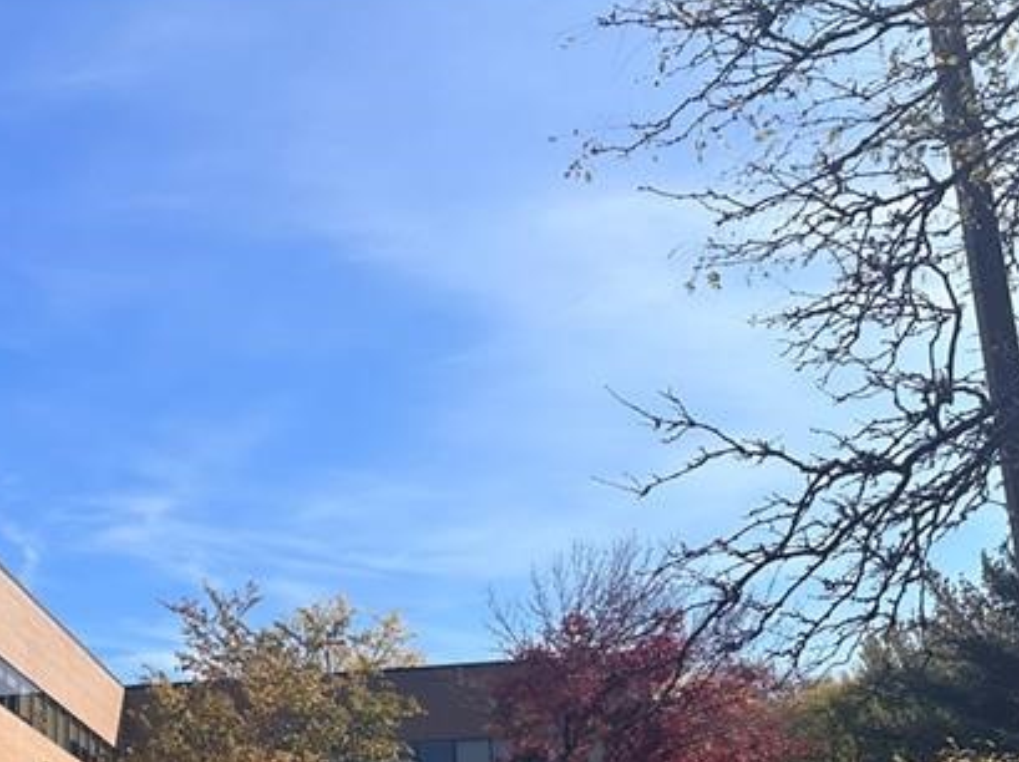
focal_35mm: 47
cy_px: 717
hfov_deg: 37.6
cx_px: 90
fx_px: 1382
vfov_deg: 29.3
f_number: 1.78
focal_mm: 6.86
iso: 80
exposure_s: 1/4545
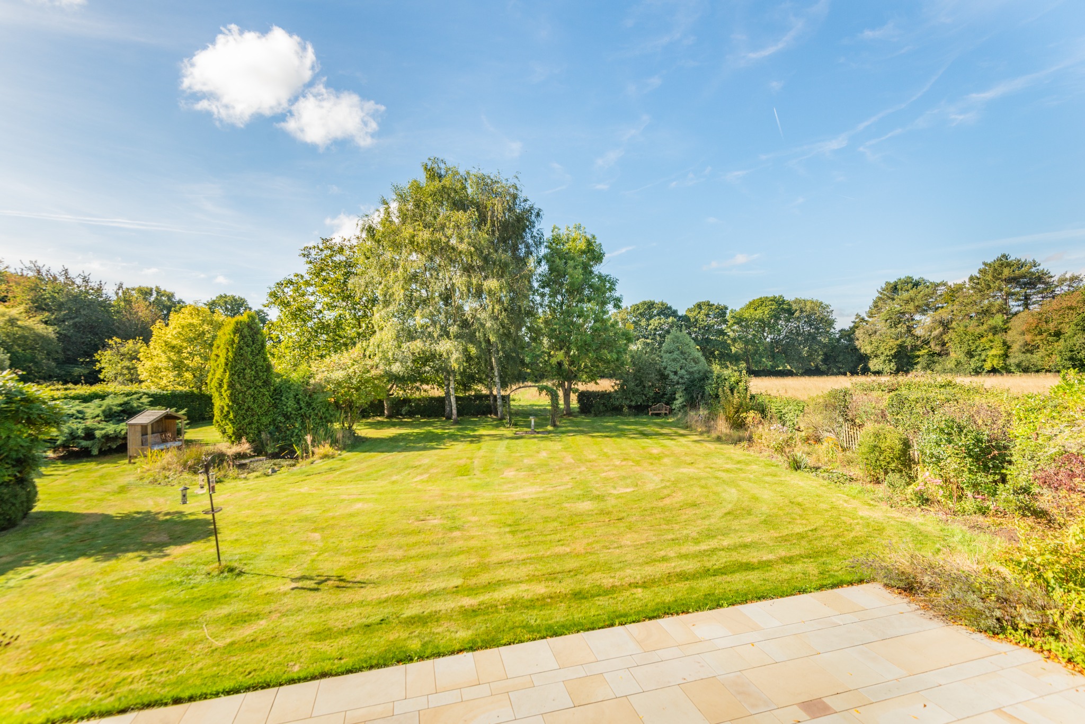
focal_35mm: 16
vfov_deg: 73.8
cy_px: 362
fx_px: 482
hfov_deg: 96.7
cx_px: 542
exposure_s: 1/320
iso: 200
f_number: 7.1
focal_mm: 16
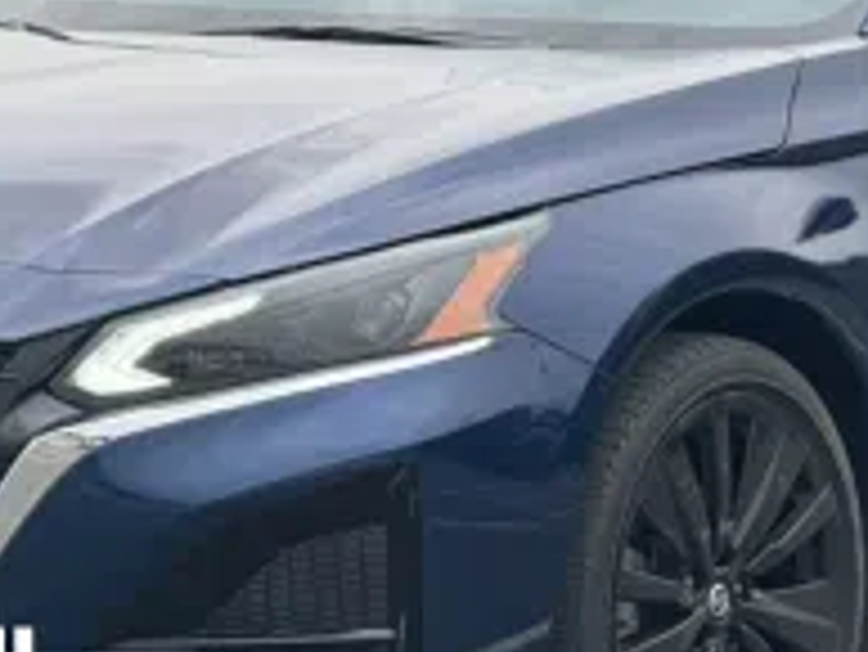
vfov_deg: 3.7
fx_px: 9961
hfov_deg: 5.0
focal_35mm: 397
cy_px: -22
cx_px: 711
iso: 50
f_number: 2.8
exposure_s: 1/522
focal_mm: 15.66
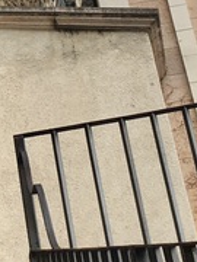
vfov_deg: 11.8
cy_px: -20
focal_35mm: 165
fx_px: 1252
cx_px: -222
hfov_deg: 8.4
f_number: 2.2
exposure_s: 1/1099
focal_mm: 4.15
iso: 25
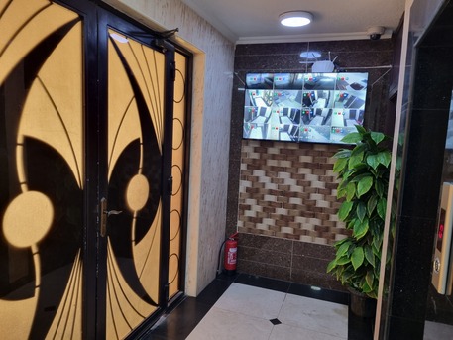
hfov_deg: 67.3
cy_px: 170
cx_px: 226
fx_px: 340
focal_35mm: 26
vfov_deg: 53.1
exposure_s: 1/33
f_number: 1.8
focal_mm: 5.4
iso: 100
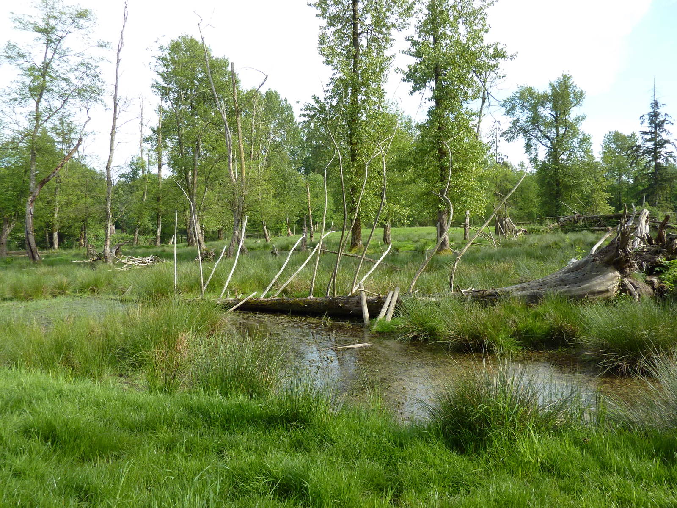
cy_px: 254
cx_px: 338
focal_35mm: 25
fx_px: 489
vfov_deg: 54.9
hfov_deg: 69.4
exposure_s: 1/500
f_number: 3.3
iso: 125
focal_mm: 4.1
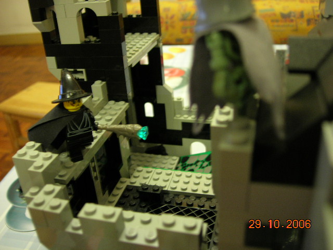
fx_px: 366
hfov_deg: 49.0
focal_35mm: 38
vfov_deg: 37.7
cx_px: 166
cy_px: 125
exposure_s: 1/4.3
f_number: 2.8
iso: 114
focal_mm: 7.8
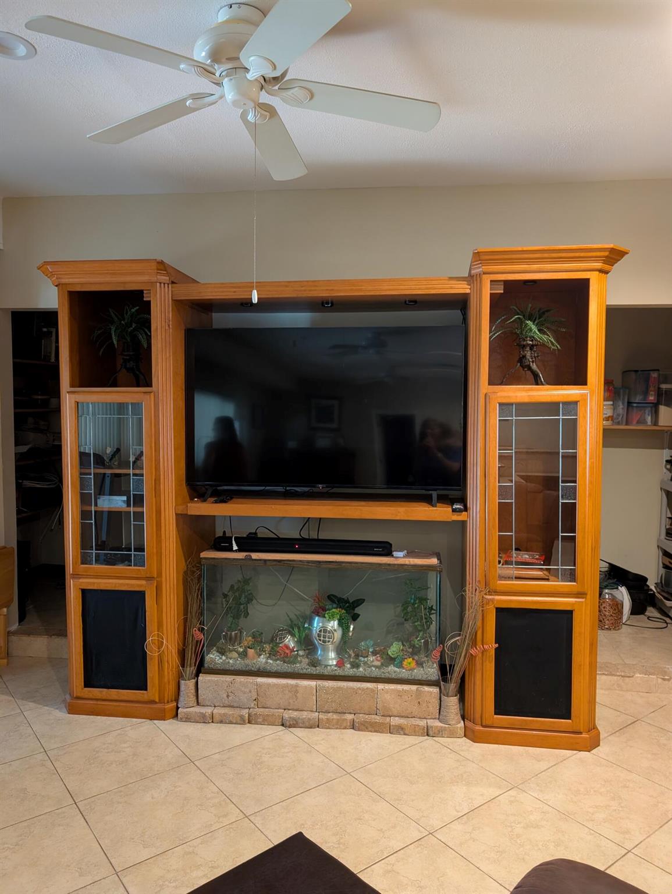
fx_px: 620
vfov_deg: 71.5
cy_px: 447
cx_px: 336
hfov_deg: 56.9
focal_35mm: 24
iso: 539
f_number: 1.68
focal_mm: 6.9
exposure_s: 1/24
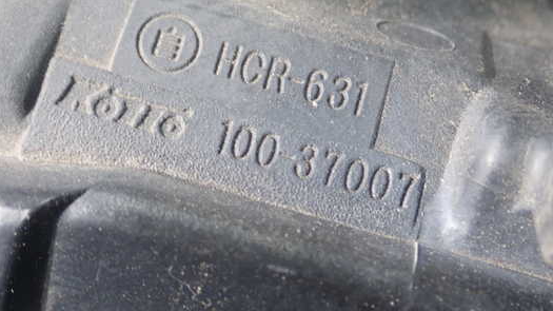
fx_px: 894
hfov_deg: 34.4
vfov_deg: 19.7
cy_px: 160
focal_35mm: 61
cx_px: 262
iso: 250
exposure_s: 1/50
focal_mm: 8.99
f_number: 3.2
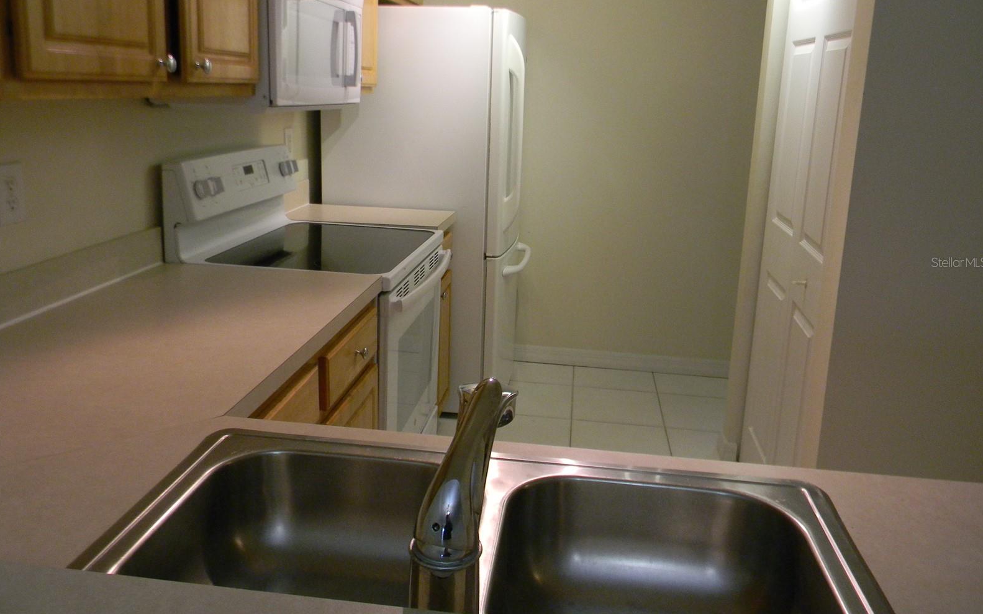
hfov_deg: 62.9
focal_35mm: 30
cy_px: 262
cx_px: 493
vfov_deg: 41.7
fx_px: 804
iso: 293
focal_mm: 5
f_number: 3.5
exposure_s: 1/30
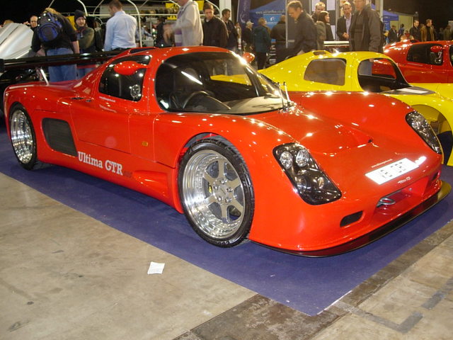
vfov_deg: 37.7
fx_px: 497
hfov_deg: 49.0
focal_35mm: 38
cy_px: 170
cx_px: 226
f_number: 2.8
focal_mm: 7.8
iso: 149
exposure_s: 1/22.6
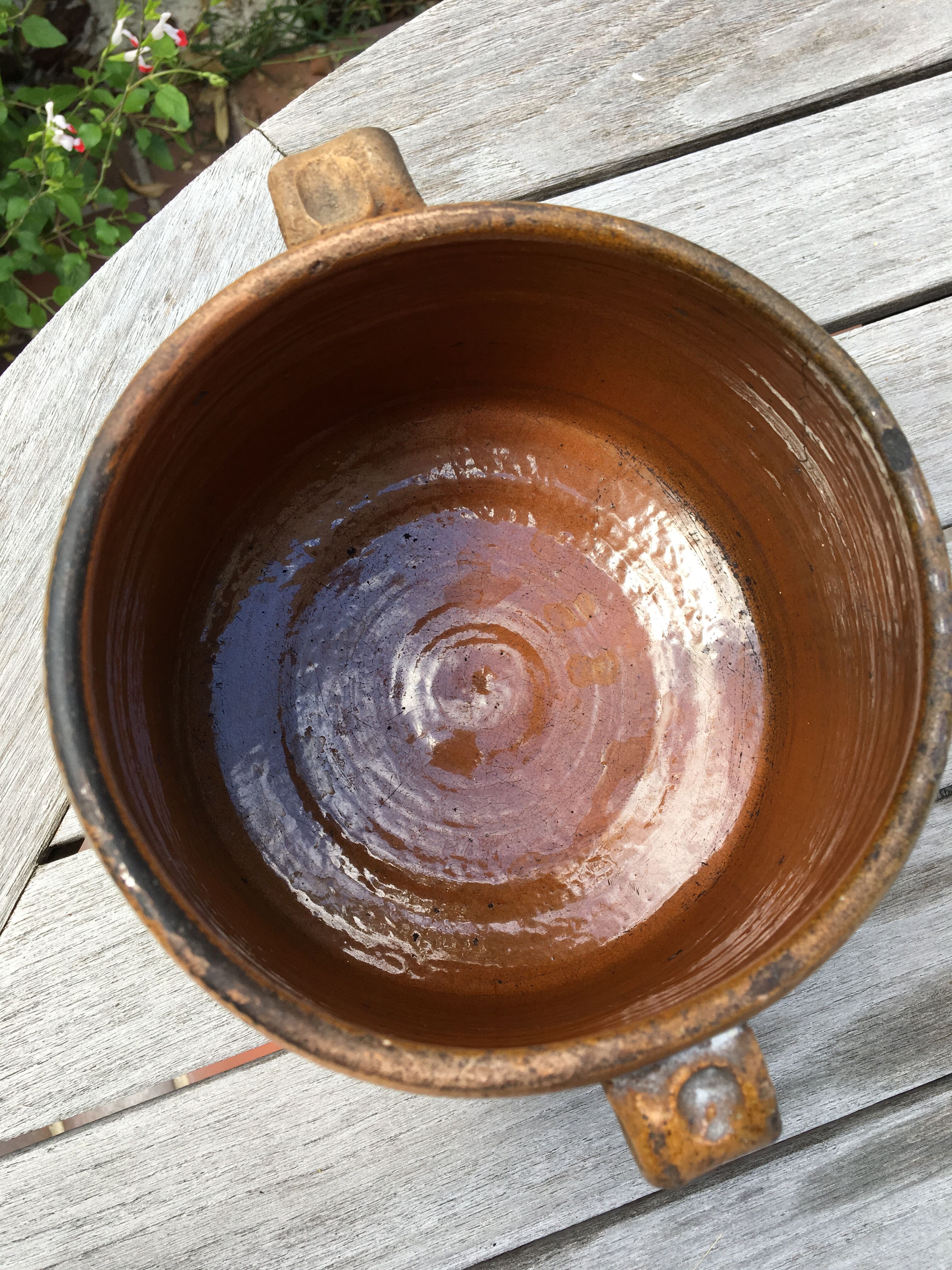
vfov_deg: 61.7
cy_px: 635
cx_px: 476
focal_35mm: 29
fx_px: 1063
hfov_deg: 48.2
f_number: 2.2
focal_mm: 4.15
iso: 25
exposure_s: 1/289
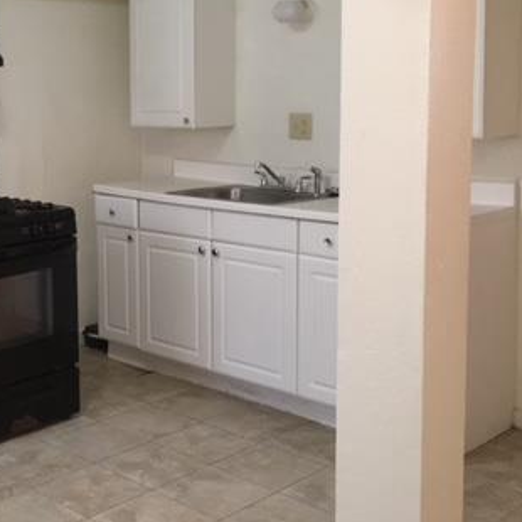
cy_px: 173
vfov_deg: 31.9
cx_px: 69
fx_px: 904
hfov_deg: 31.0
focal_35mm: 53
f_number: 2.2
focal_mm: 4.15
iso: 125
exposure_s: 1/24
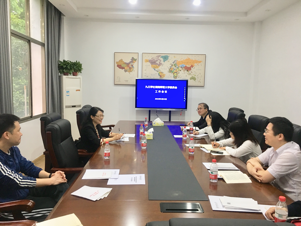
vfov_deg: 48.2
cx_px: 150
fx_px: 252
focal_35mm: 29
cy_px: 113
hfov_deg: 61.7
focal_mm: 4.15
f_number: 2.2
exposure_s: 1/17
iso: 64
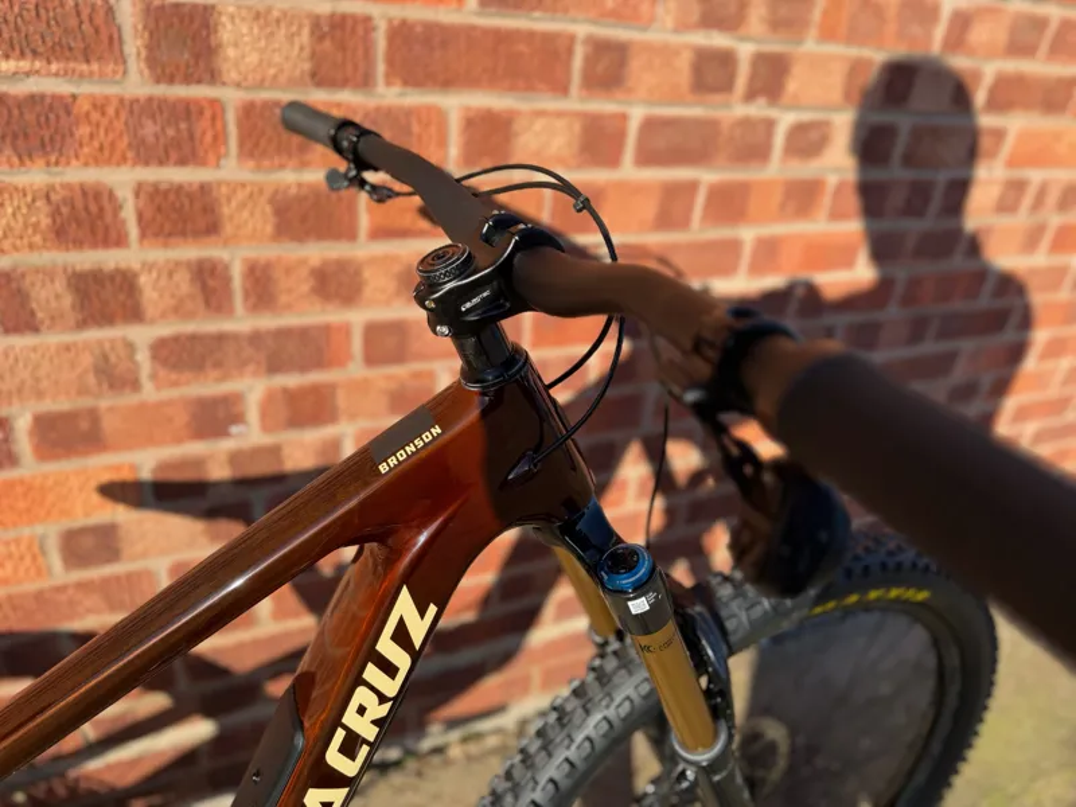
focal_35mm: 24
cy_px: 404
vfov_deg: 56.8
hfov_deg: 71.6
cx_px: 538
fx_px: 746
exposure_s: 1/2000
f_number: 1.78
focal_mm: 6.76
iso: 80
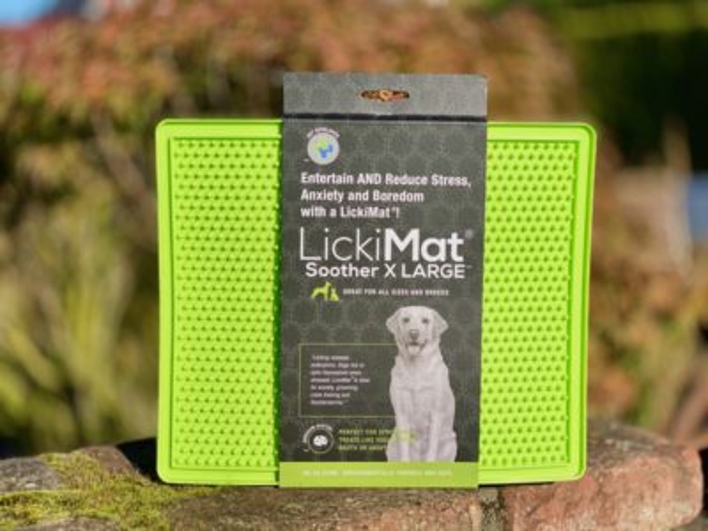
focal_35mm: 52
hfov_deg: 36.8
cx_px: 354
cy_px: 266
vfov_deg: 28.0
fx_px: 1064
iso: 25
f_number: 2
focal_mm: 6
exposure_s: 1/3984
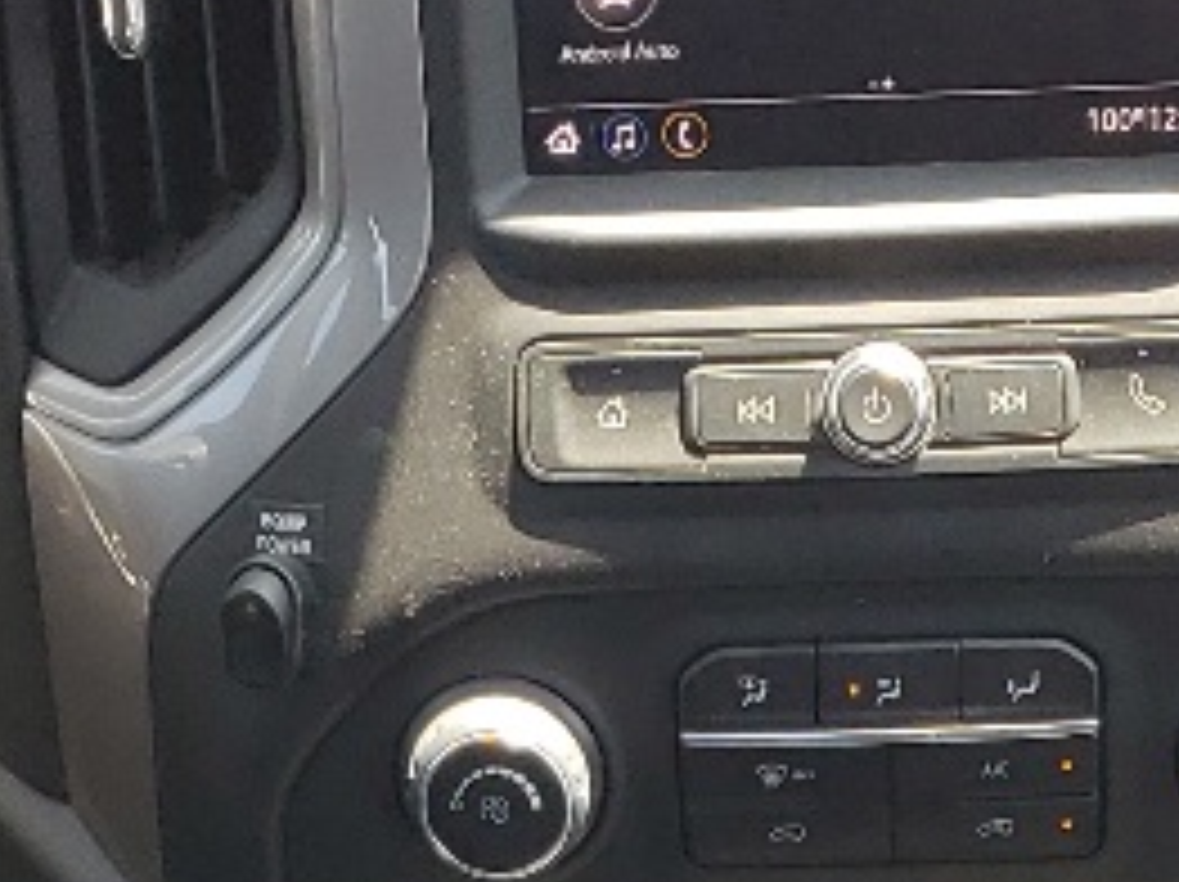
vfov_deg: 8.6
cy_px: 1994
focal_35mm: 159
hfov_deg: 12.4
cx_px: 639
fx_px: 5410
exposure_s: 1/147
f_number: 1.5
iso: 50
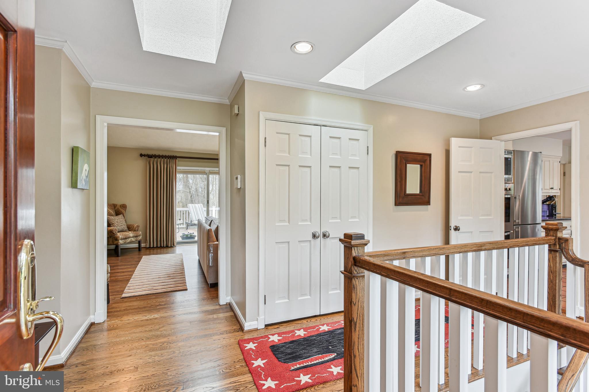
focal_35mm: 17
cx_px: 294
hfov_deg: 93.3
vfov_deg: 70.4
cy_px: 196
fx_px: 278
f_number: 8
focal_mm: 17
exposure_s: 1/25
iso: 200
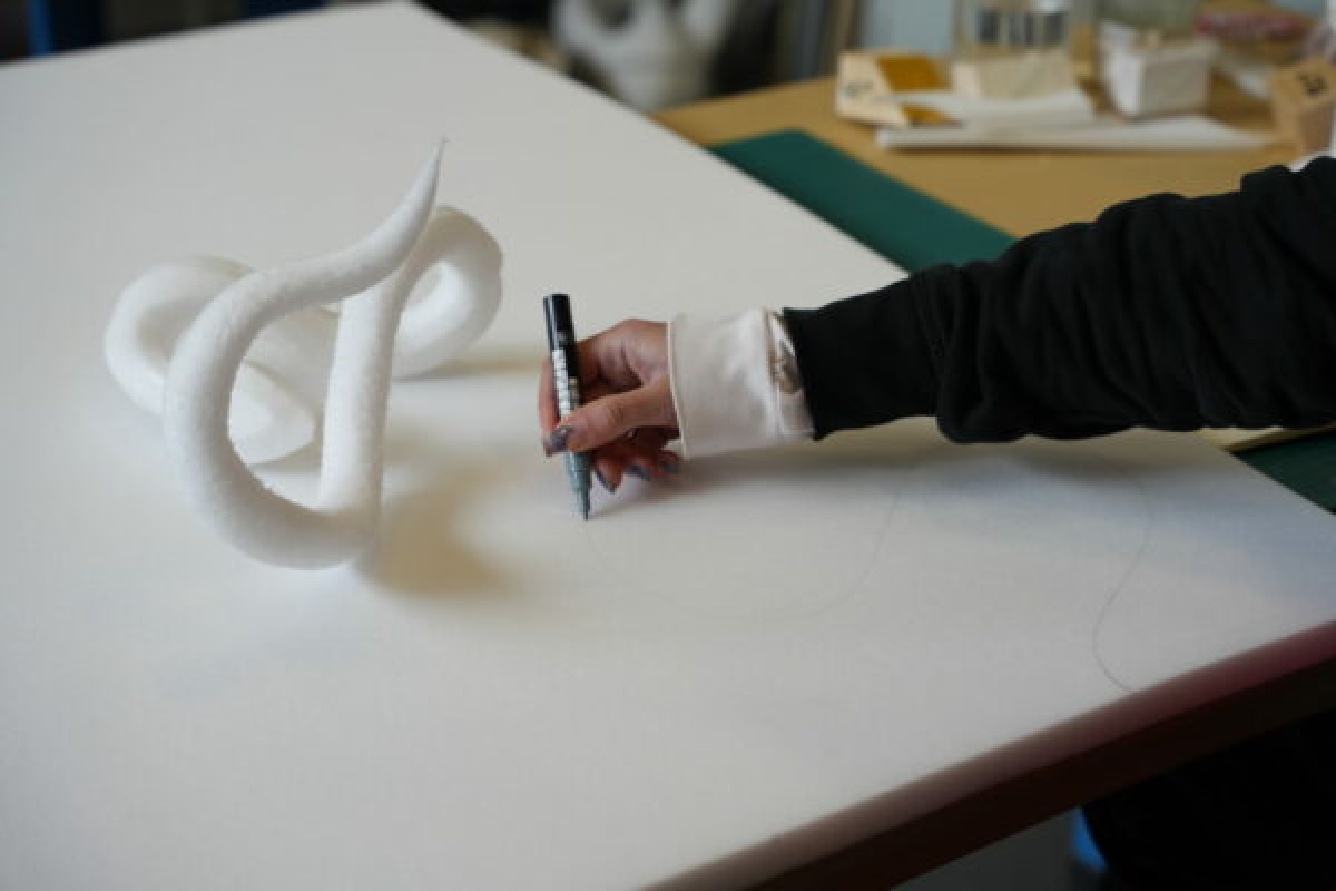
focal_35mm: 70
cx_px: 668
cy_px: 446
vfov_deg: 19.5
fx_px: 2598
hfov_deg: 28.8
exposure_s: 1/160
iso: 640
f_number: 4
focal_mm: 70
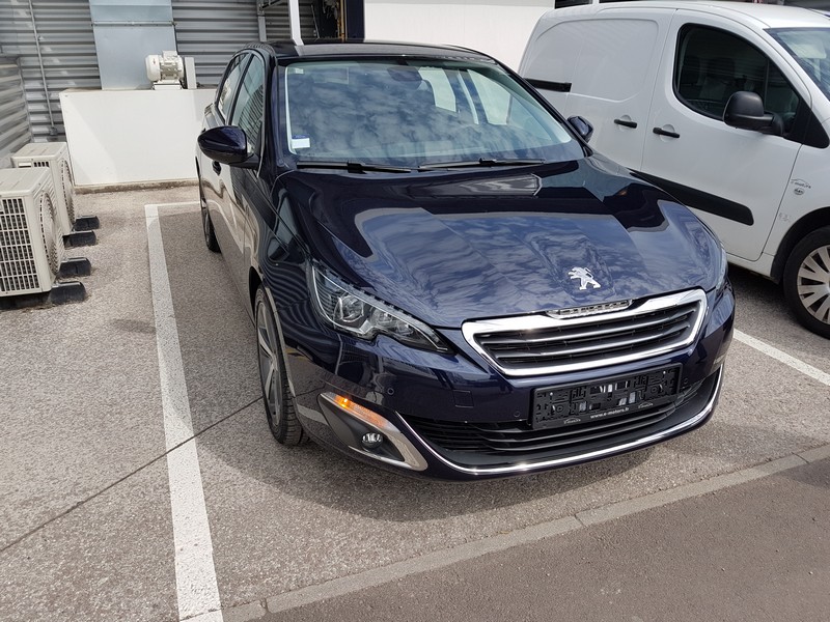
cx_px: 415
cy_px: 311
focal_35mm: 26
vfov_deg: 53.1
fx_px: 623
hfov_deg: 67.3
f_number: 1.7
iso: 40
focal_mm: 4.2
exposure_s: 1/1808
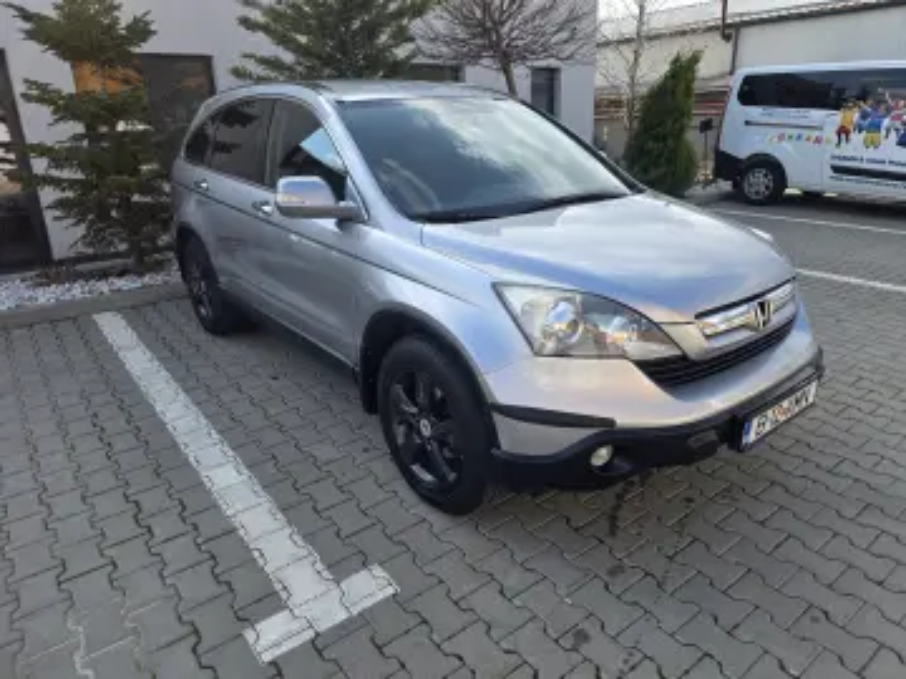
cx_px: 453
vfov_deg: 58.9
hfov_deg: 73.9
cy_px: 340
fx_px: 602
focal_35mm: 23
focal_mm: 6.3
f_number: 1.7
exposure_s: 1/2175
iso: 80
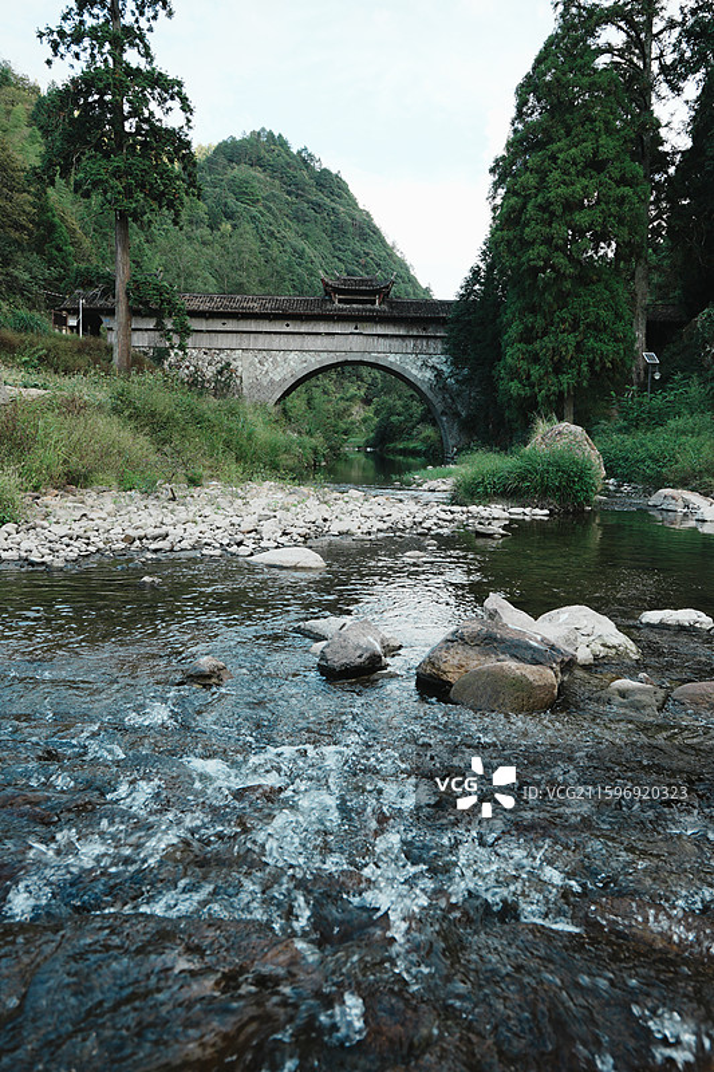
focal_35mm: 28
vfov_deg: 64.6
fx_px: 848
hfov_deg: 45.7
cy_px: 536
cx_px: 357
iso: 100
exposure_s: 1/80
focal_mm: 19
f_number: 4
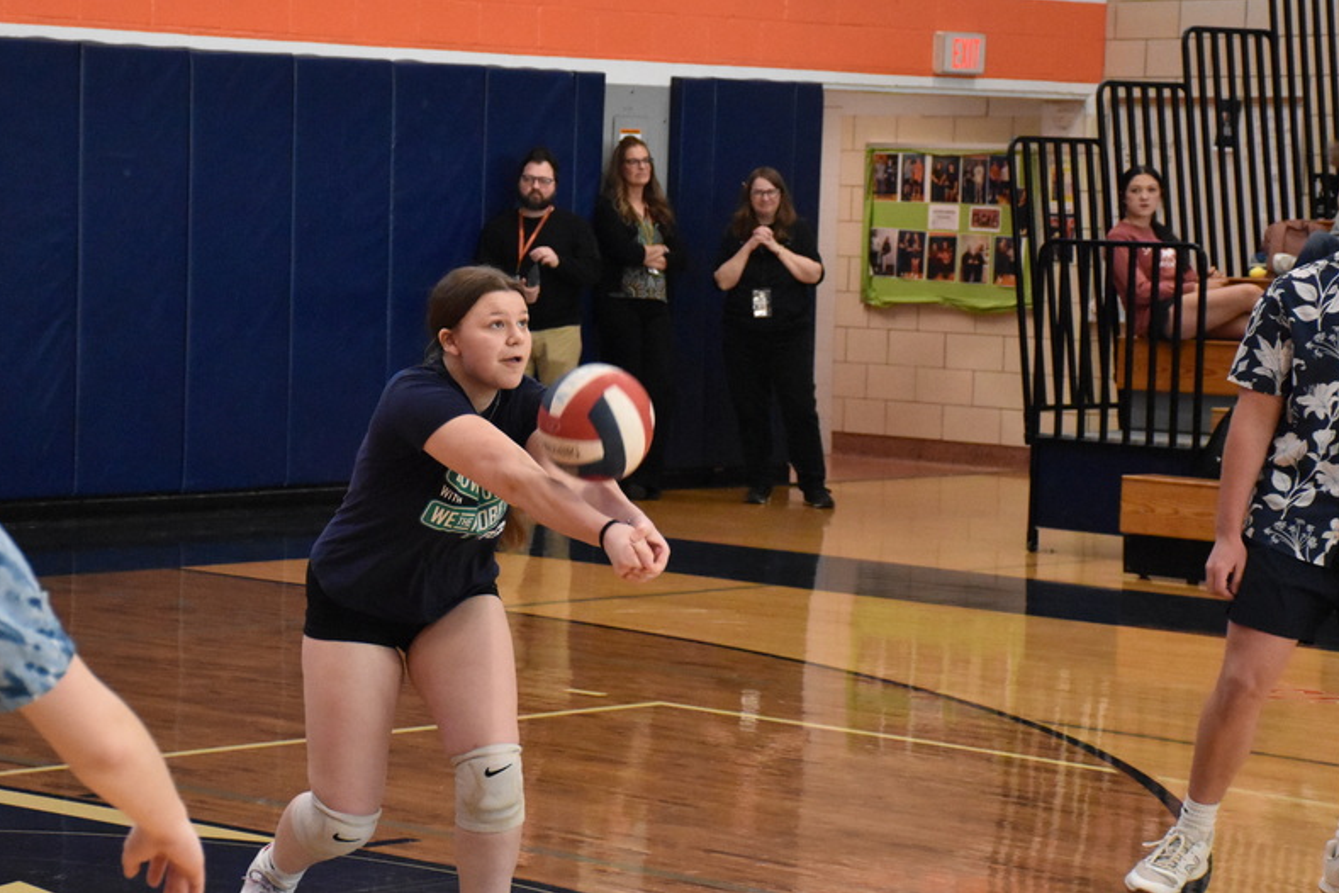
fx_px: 4054
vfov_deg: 12.6
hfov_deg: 18.7
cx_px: 531
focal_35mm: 109
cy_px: 402
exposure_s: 1/640
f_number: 4.8
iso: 6400
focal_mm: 56
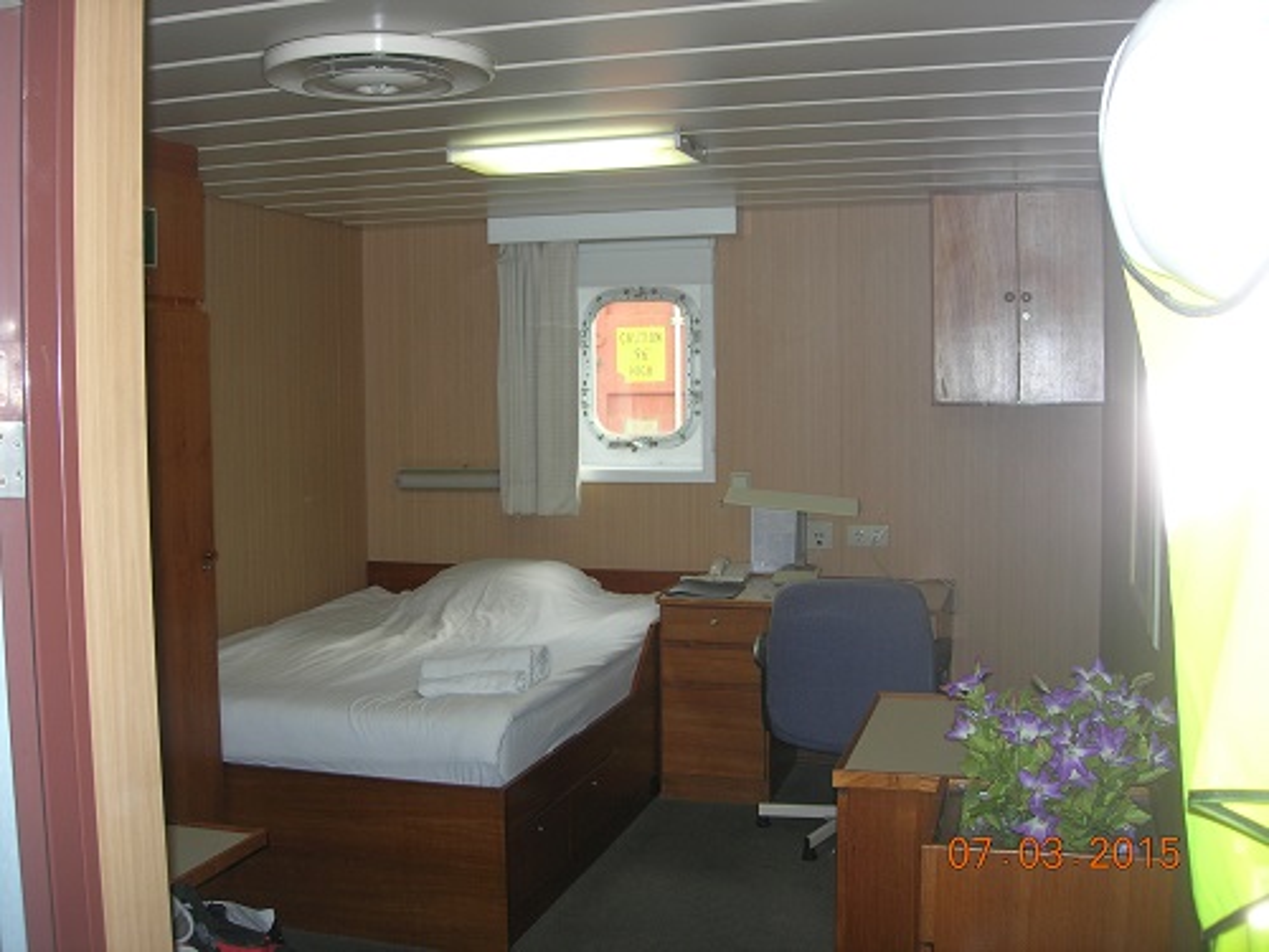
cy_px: 476
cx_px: 634
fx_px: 1393
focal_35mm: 38
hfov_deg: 49.0
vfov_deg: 37.7
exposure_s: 1/60.1
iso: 64
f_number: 2.8
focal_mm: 7.8
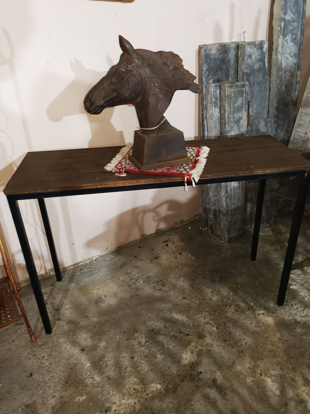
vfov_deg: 65.3
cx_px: 155
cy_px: 207
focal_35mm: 27
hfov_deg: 51.4
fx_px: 322
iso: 320
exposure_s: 1/33.3
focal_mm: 5.58
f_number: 1.8
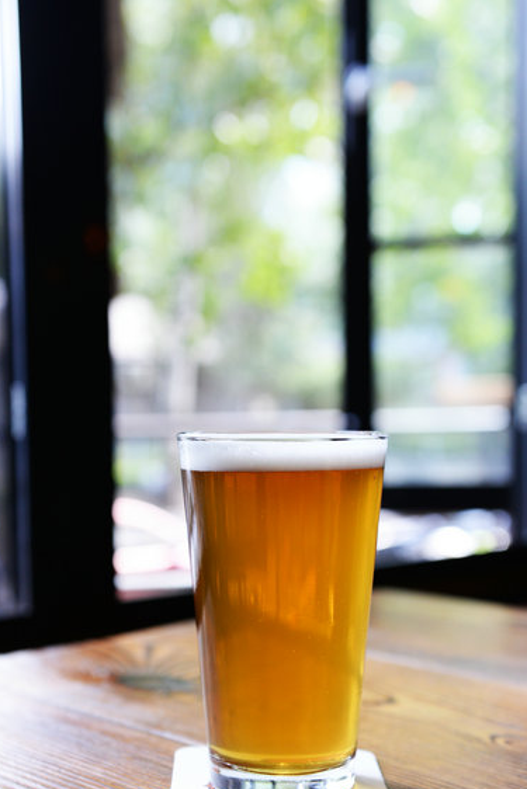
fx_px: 1185
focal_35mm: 54
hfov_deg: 25.1
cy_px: 472
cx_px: 229
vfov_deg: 36.7
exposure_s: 1/125
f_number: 4
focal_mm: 45
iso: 1000
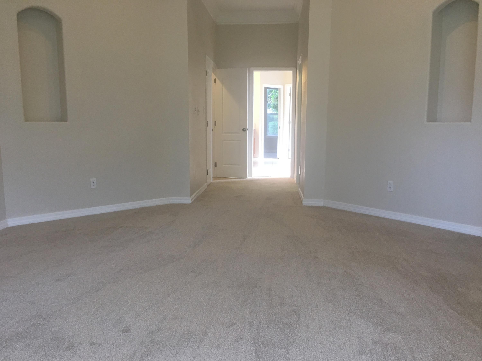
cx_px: 241
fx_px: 404
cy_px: 180
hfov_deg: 61.7
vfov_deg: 48.2
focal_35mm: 29
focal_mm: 4.15
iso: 40
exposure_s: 1/30
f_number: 2.2
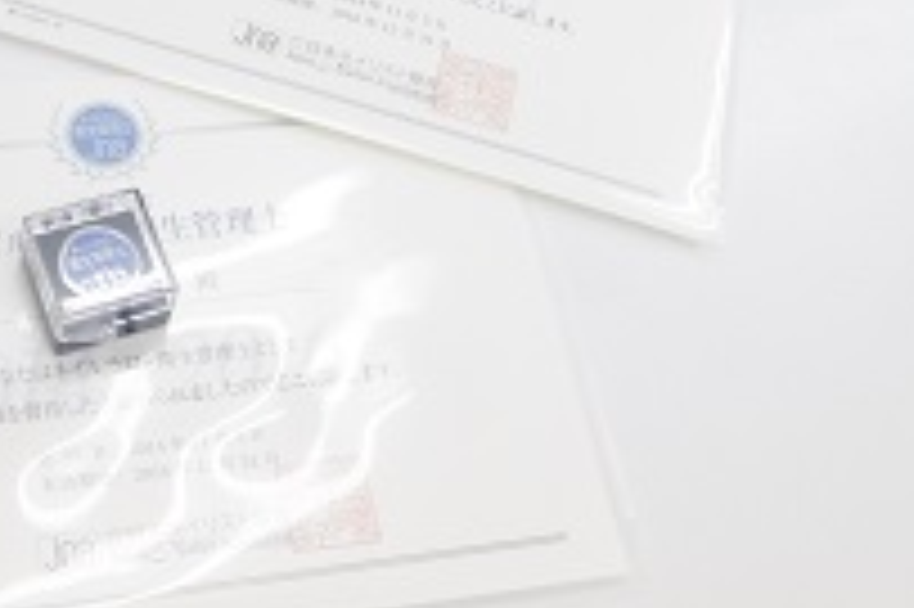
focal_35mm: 59
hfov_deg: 33.0
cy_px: 196
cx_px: 189
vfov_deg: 22.8
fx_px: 1497
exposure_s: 1/90
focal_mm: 21.25
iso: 3200
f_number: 8
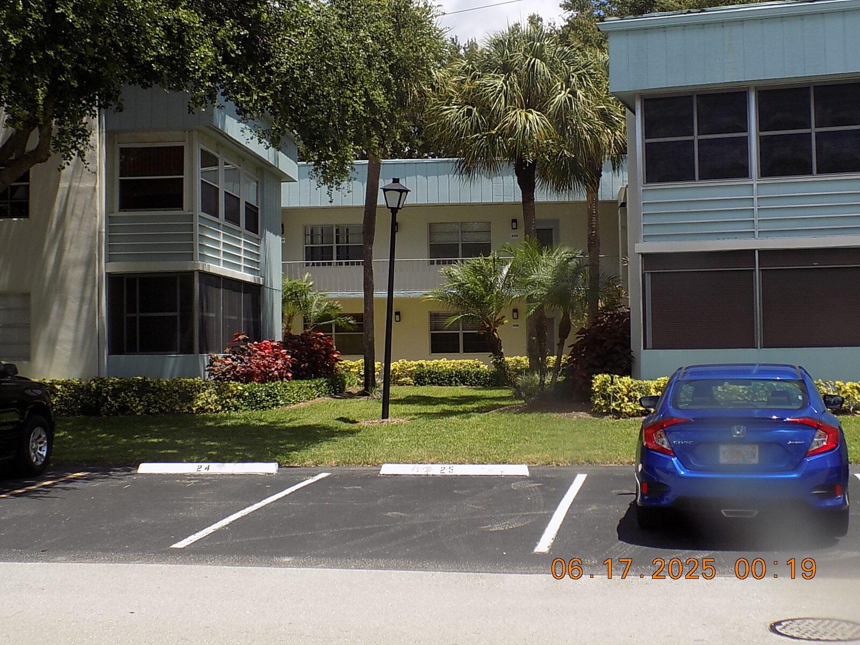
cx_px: 430
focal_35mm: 46
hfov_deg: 41.2
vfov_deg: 31.5
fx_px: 1143
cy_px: 322
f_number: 3.7
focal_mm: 8.1
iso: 80
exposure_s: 1/640
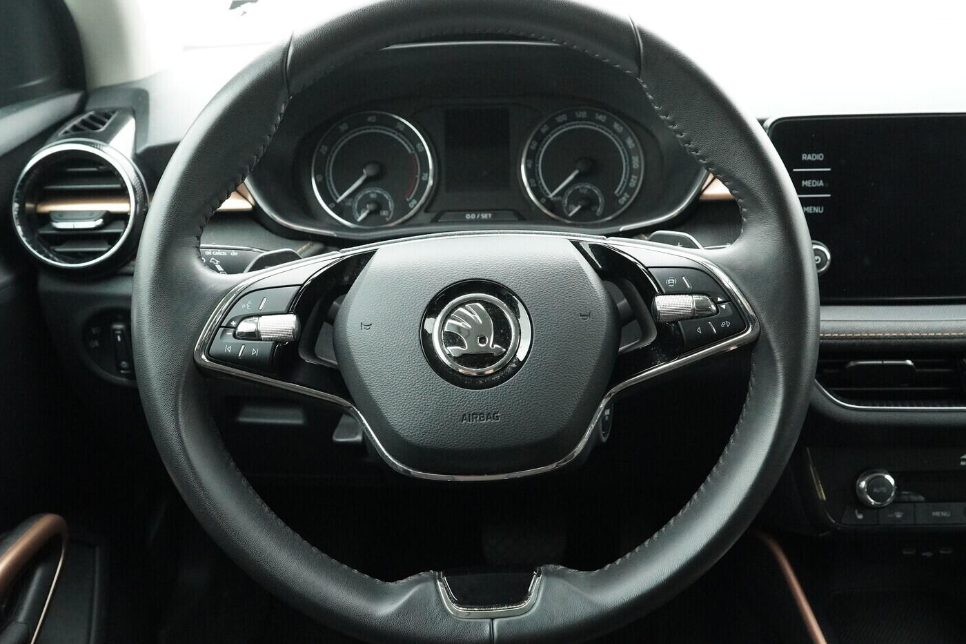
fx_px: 993
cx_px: 491
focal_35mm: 37
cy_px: 315
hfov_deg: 51.9
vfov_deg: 35.9
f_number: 5.6
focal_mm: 24
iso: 6400
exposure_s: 1/160
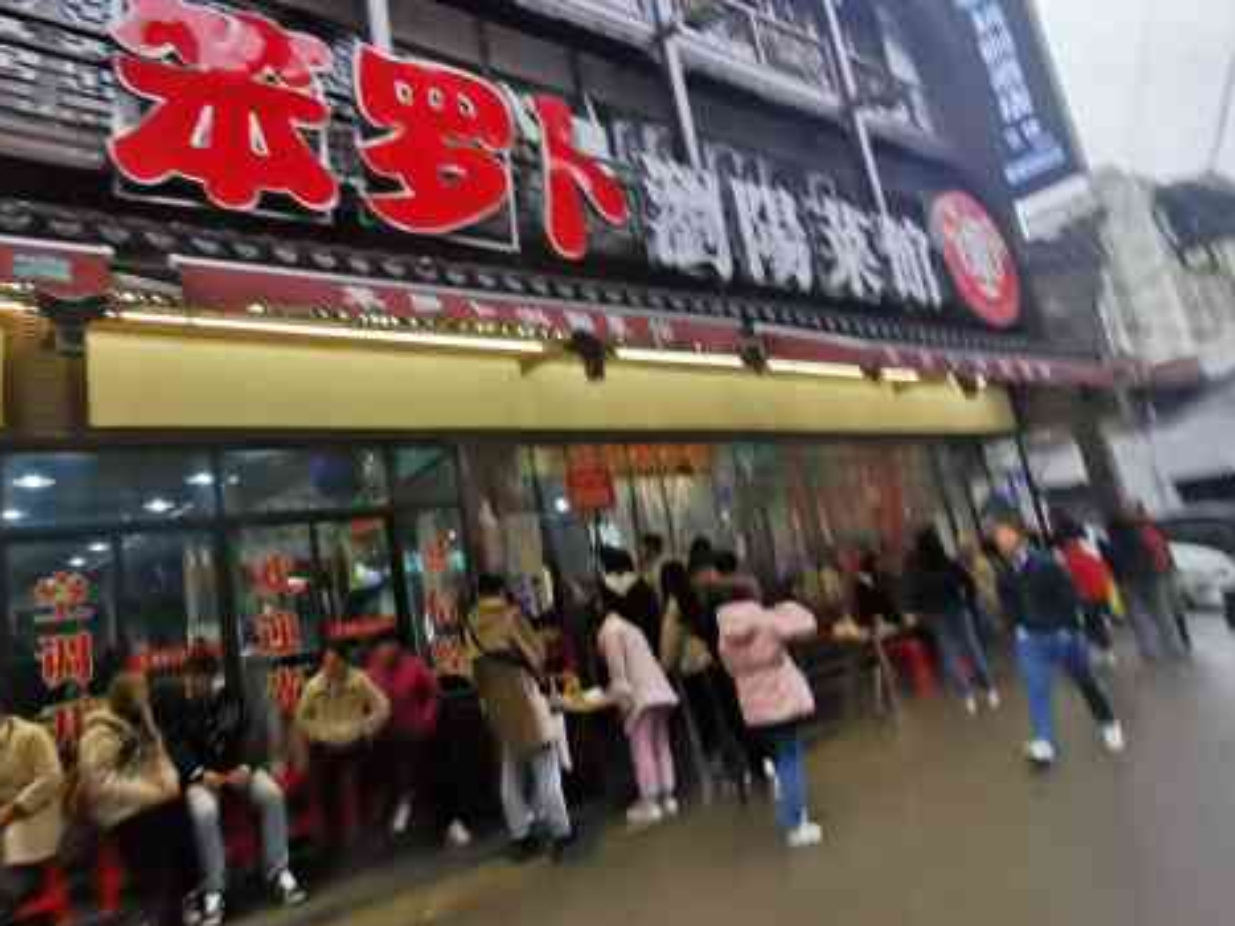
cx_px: 473
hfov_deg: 70.6
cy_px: 419
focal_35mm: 24
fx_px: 856
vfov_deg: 56.7
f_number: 2.2
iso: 80
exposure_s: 1/100
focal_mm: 2.35
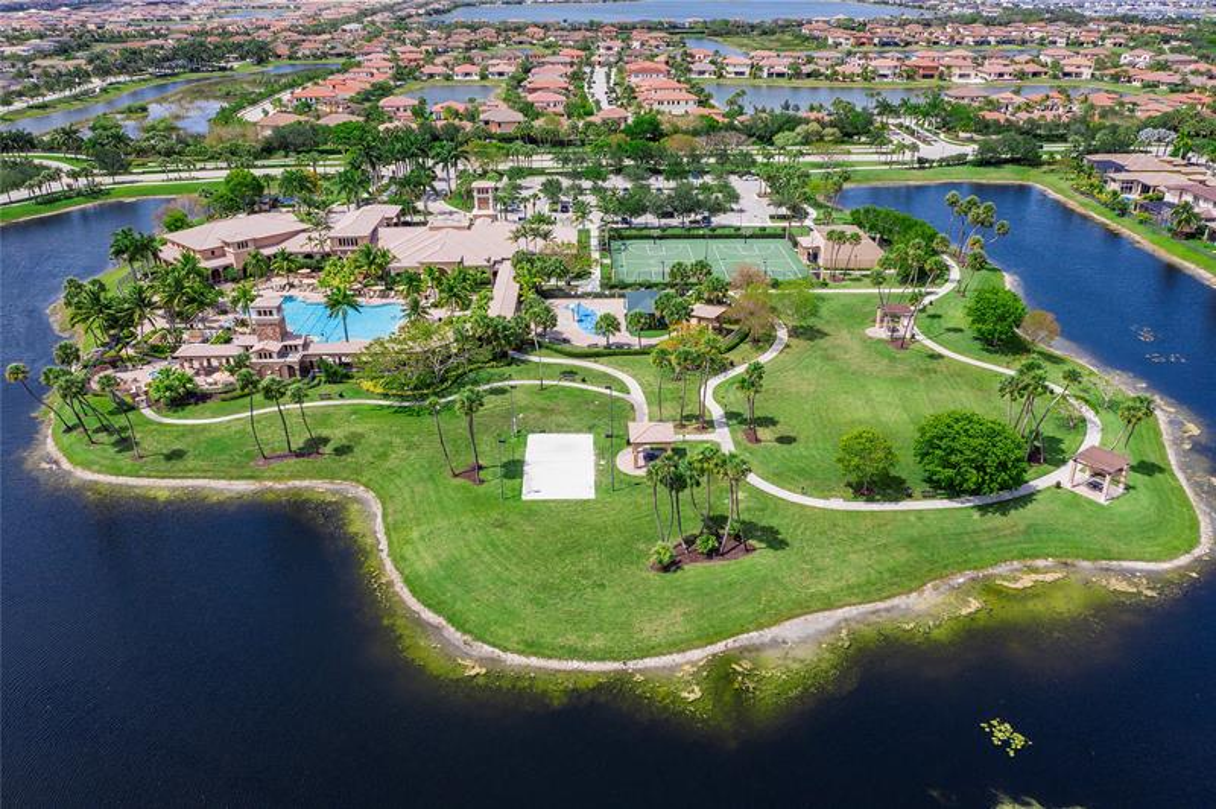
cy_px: 404
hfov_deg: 65.5
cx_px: 608
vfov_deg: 46.3
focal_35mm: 28
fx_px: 945
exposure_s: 1/500
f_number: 5.6
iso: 100
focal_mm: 10.26
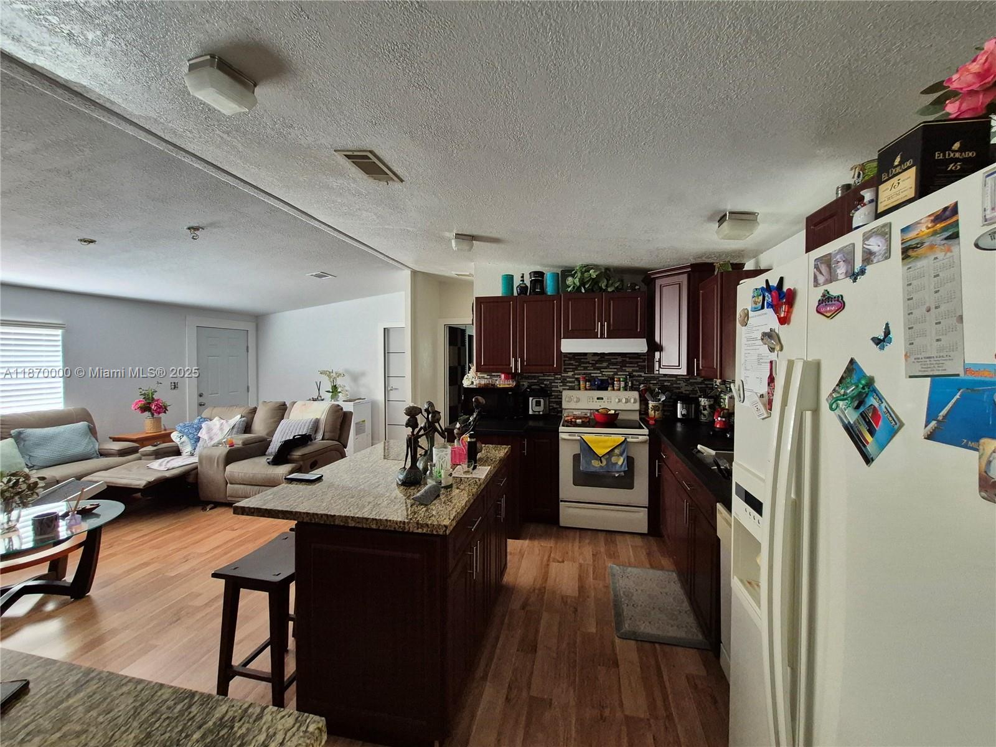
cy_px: 374
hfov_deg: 106.2
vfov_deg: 89.9
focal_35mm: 13
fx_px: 374
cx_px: 498
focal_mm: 1.74
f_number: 2.2
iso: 500
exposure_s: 1/60
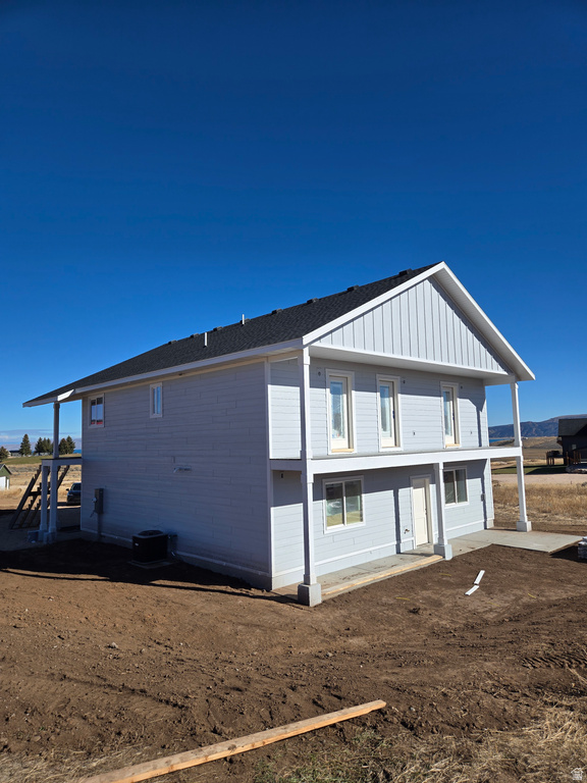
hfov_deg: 58.9
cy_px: 392
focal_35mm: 23
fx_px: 520
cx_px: 294
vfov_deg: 73.9
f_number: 1.8
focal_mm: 5.4
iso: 25
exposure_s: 1/2701
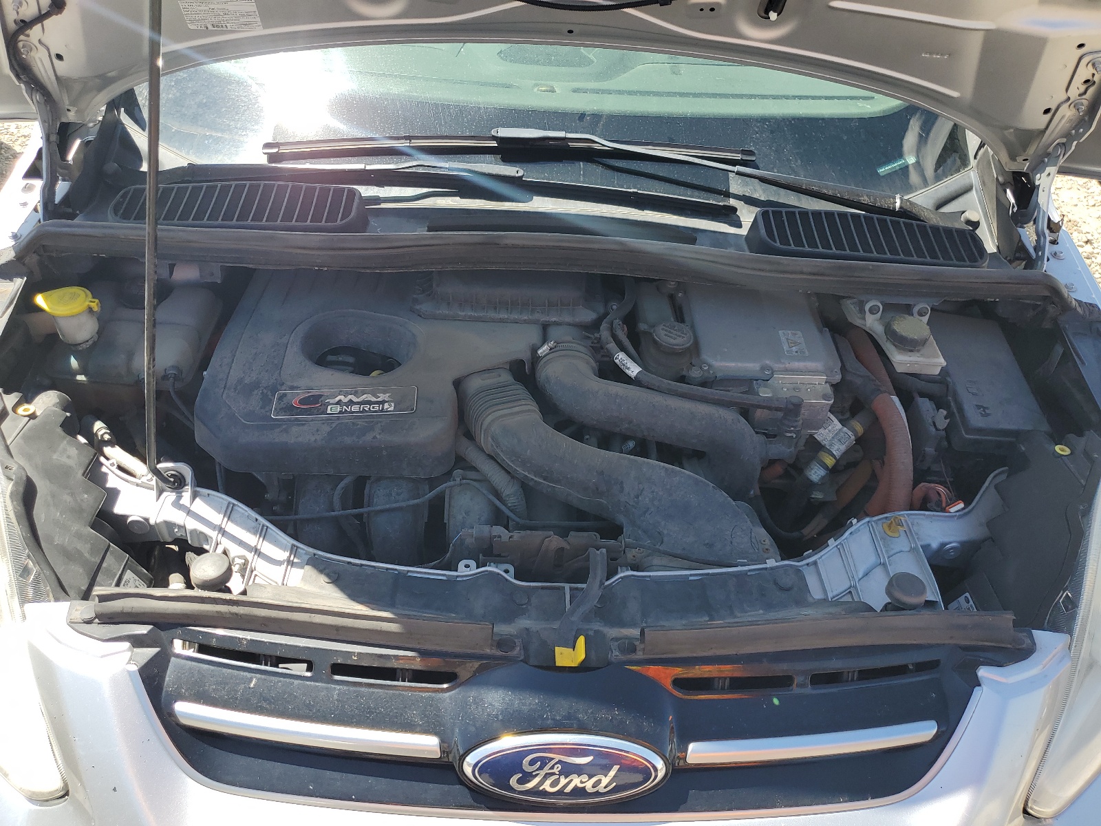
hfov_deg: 67.3
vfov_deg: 53.1
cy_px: 413
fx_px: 827
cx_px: 550
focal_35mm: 26
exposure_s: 1/1111
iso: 50
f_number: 1.5
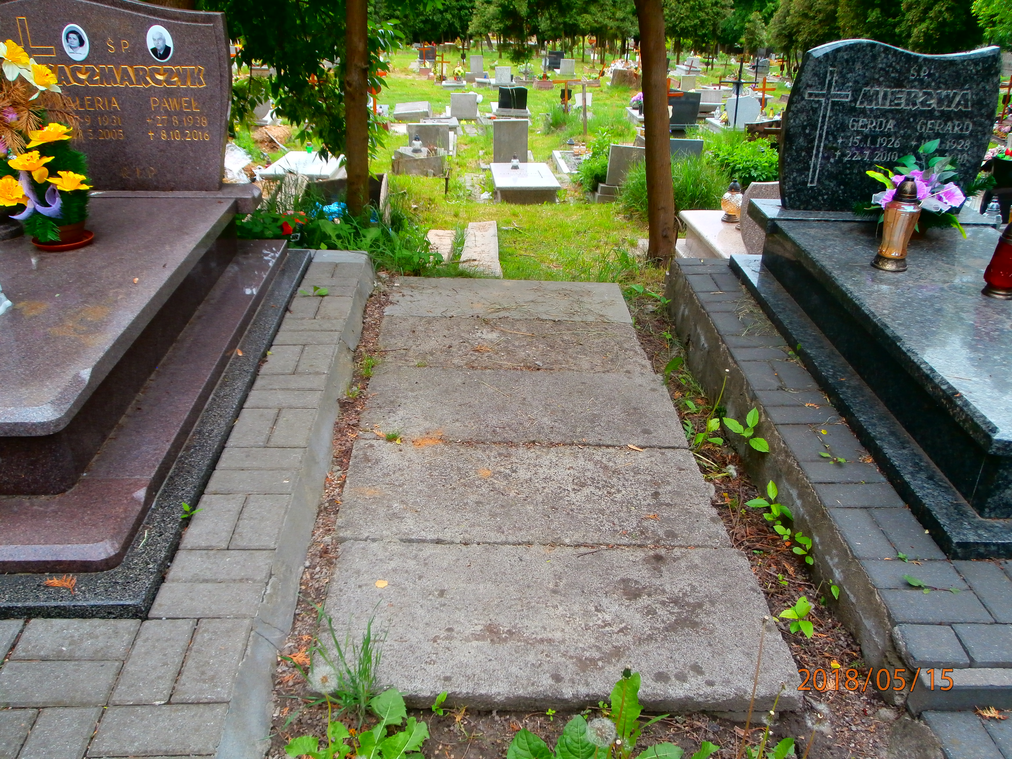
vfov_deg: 46.8
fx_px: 877
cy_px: 380
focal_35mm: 30
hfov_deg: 60.0
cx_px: 506
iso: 100
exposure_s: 1/200
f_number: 3.5
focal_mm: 5.36
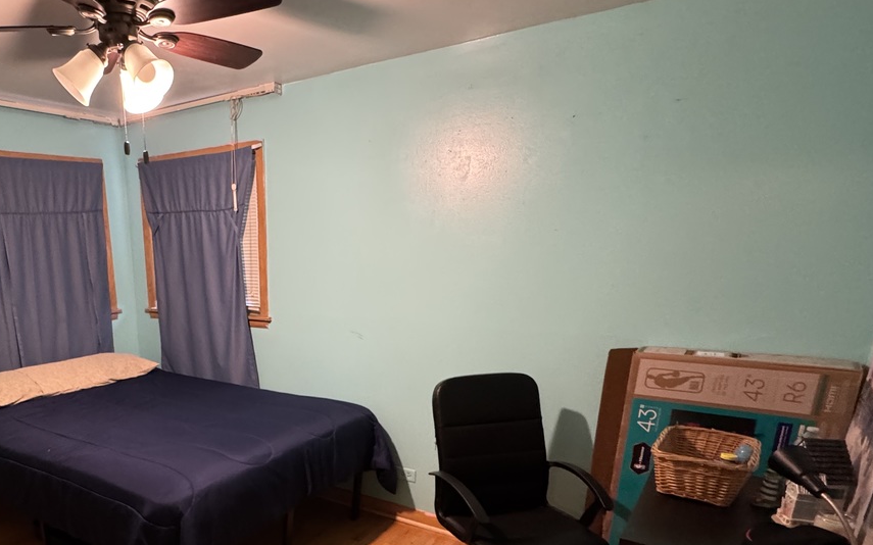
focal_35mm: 25
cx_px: 246
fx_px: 595
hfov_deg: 69.0
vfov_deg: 47.2
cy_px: 418
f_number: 2.2
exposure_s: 1/60
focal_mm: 2.22
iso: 800
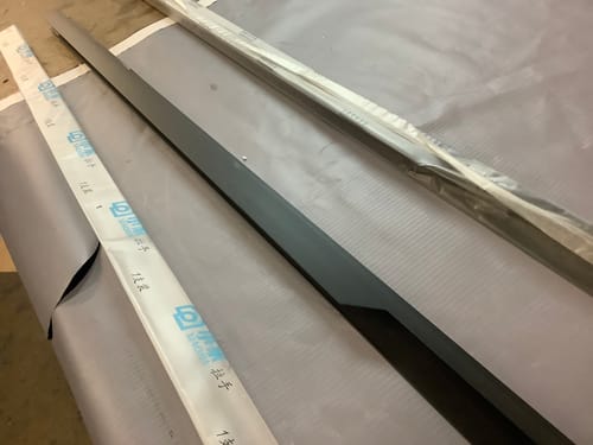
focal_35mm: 31
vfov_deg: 45.4
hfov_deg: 58.4
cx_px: 296
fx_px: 531
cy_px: 222
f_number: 2.4
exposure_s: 1/50
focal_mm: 3.3
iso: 320
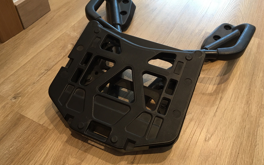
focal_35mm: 31
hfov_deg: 61.2
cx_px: 133
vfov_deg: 40.6
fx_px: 223
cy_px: 84
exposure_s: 1/33
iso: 100
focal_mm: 4.15
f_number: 2.2
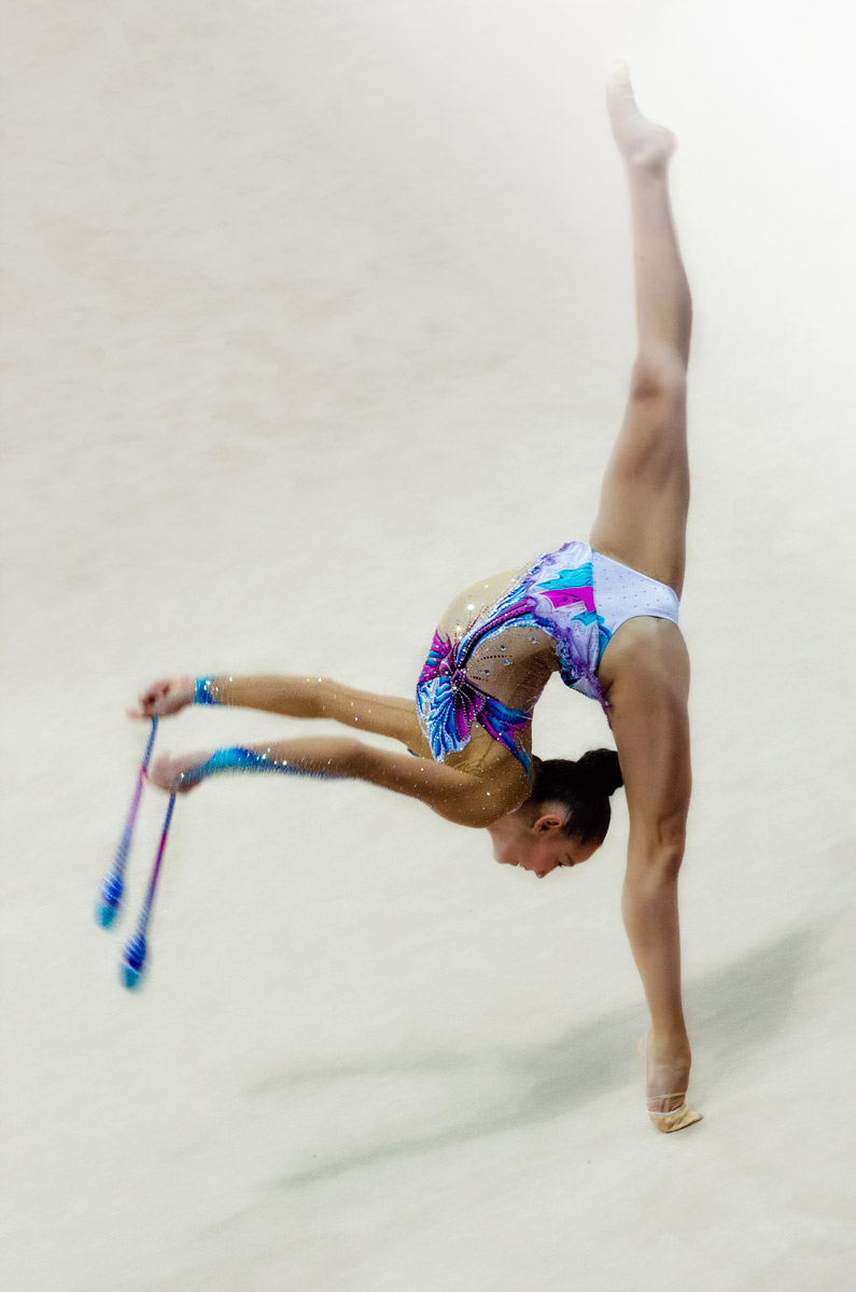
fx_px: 8865
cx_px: 428
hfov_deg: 5.5
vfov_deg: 8.3
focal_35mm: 248
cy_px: 646
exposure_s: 1/250
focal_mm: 165
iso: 1600
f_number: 9
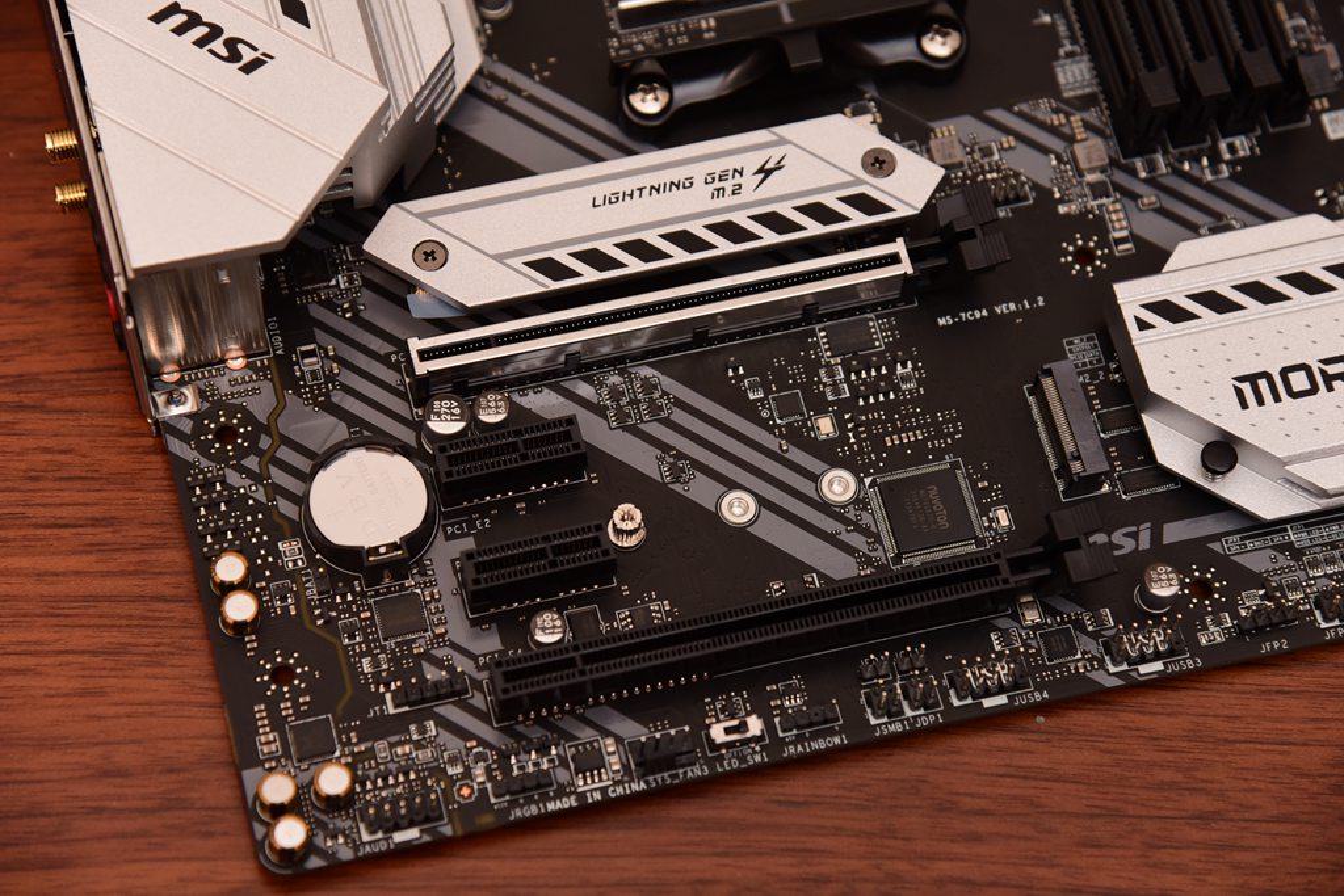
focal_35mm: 120
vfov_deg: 11.4
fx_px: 4480
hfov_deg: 17.1
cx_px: 672
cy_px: 448
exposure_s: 1/60
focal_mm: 120
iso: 1600
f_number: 5.6
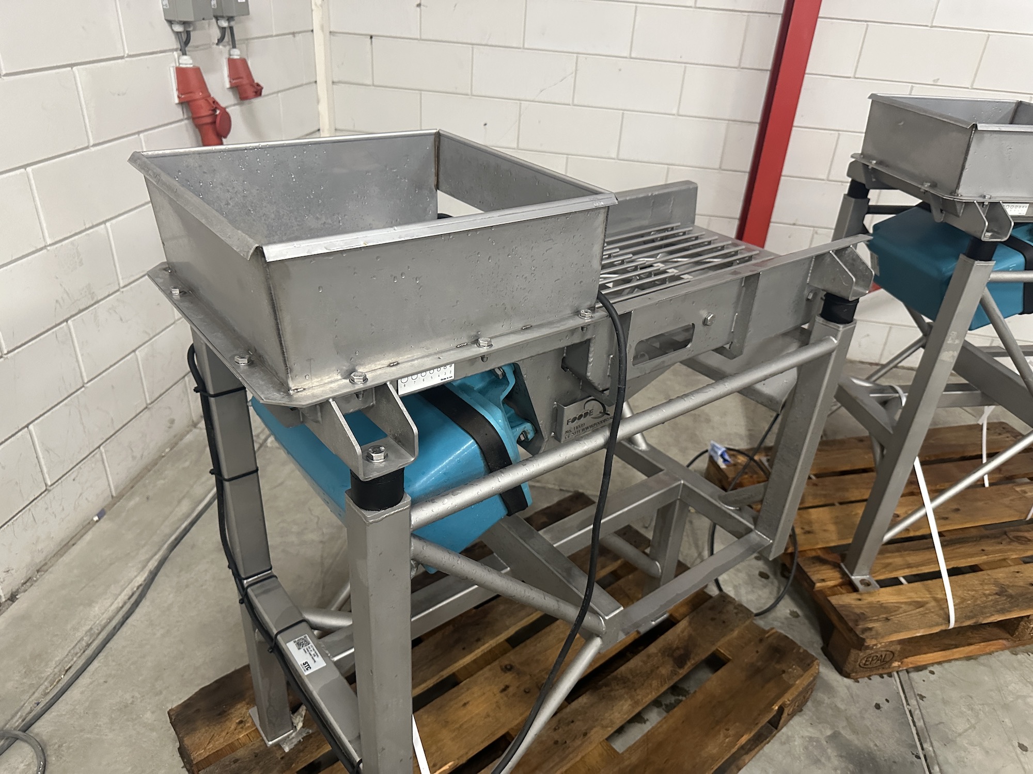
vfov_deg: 56.8
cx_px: 516
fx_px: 716
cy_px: 387
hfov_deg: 71.6
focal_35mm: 24
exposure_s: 1/50
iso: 640
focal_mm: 6.86
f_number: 1.78
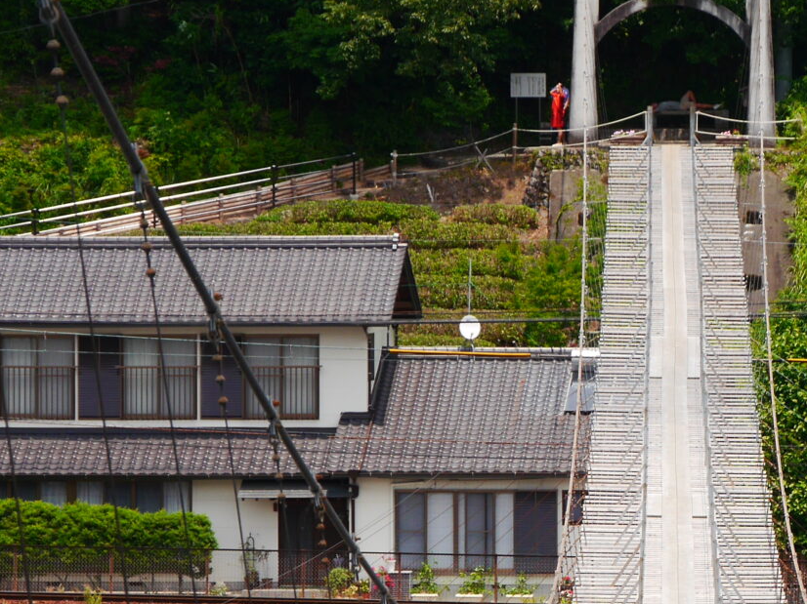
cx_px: 812
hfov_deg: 5.2
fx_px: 8903
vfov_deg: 3.9
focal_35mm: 382
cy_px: 449
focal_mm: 77
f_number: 6.3
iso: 160
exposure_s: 1/400
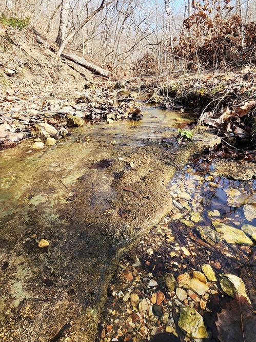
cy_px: 126
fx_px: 197
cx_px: 123
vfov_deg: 80.1
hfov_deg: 65.9
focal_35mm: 20
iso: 50
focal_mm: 2.2
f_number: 2.2
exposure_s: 1/526
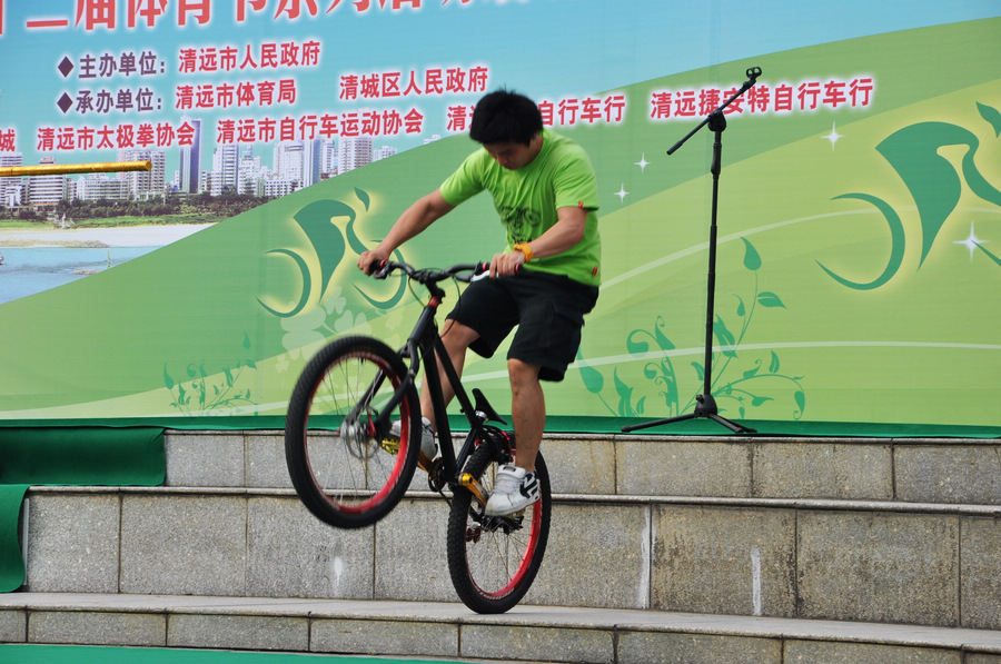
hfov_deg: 13.1
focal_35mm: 158
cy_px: 332
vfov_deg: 8.7
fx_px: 4372
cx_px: 500
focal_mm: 105
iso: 200
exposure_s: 1/200
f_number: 9
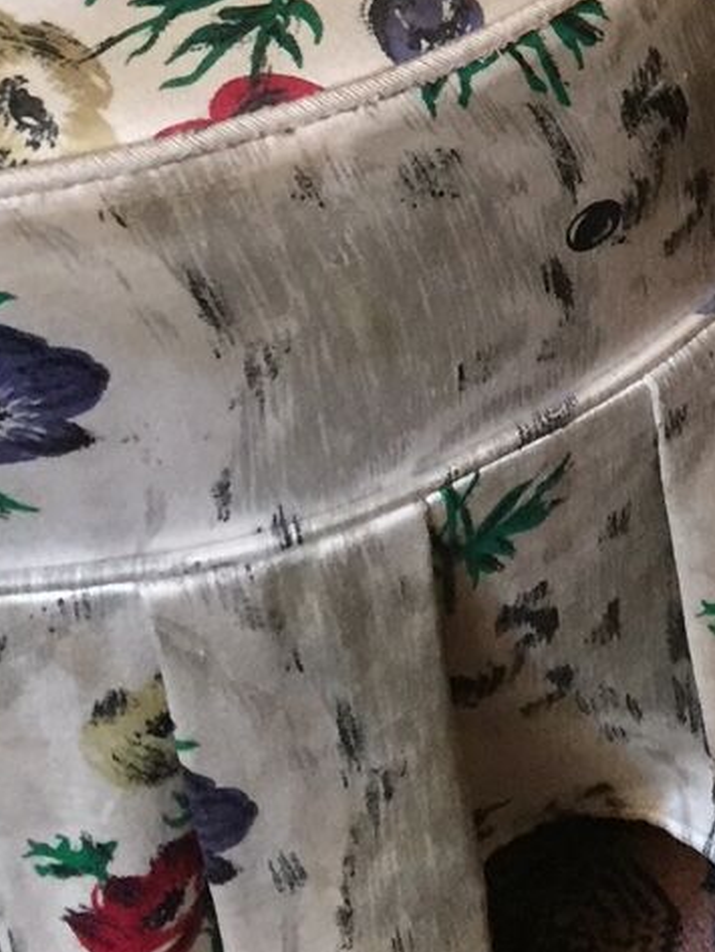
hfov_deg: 14.6
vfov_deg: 17.8
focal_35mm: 100
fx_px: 2753
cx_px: 667
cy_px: -415
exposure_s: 1/20
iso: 250
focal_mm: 4.15
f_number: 2.2
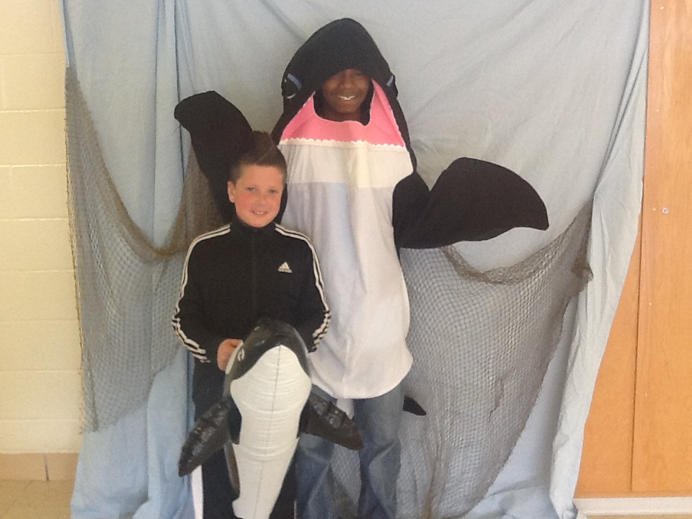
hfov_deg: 42.9
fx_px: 880
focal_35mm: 44
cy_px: 260
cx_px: 346
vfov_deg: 32.9
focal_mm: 2.03
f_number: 2.4
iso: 80
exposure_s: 1/30
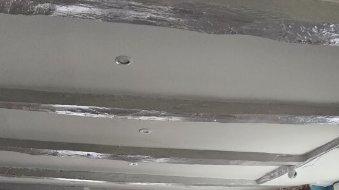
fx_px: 342
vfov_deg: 24.6
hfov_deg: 52.8
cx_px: 164
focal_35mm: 38
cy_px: 281
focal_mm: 2.2
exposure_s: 1/50
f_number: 2.2
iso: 640
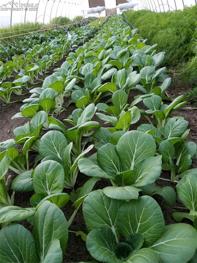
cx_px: 98
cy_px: 132
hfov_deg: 53.0
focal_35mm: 26
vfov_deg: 67.3
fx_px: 198
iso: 200
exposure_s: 1/19
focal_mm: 4.2
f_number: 1.7
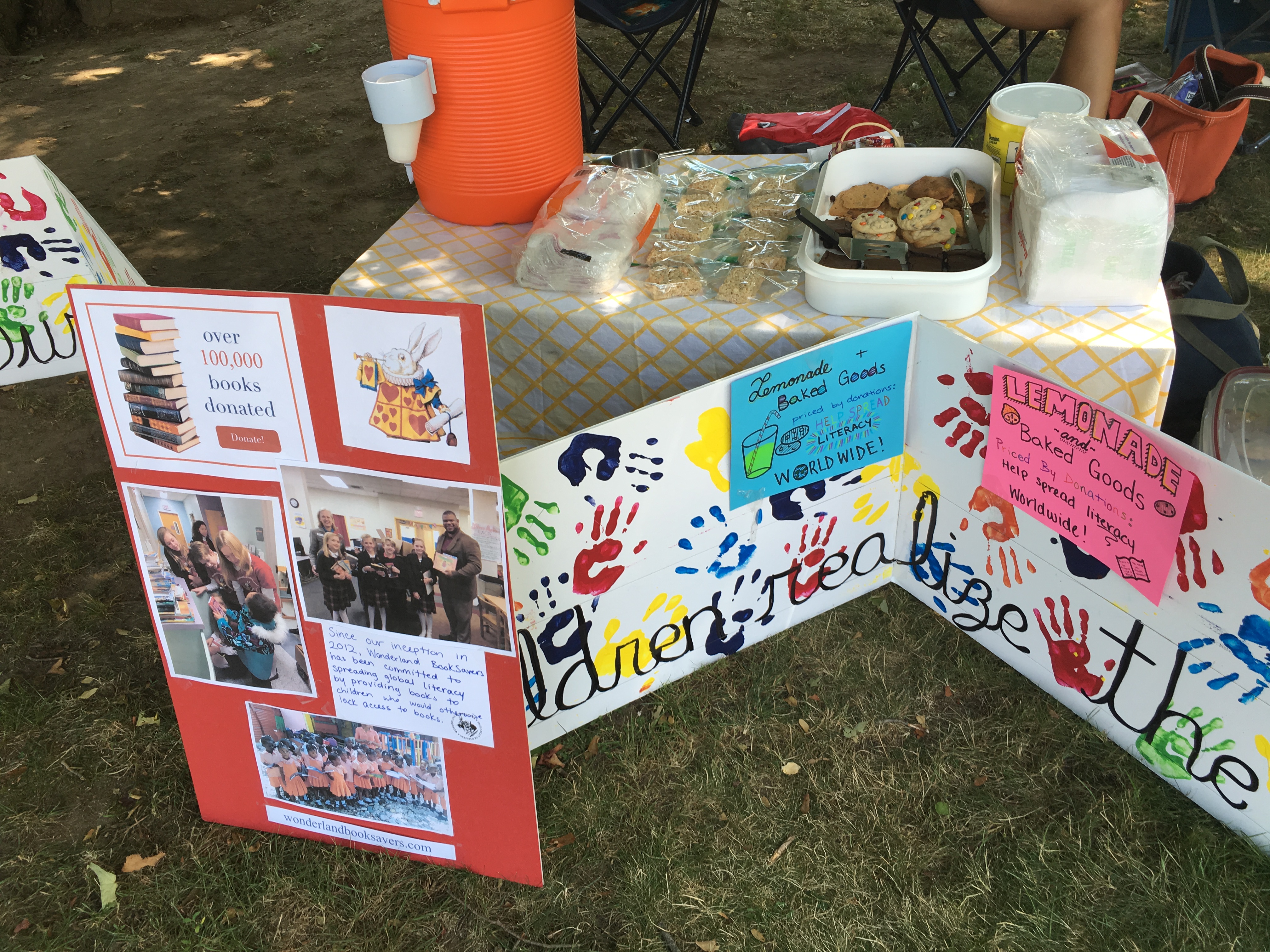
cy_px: 476
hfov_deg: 61.7
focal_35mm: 29
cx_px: 635
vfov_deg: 48.2
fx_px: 1064
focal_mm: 4.15
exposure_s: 1/139
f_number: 2.2
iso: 25
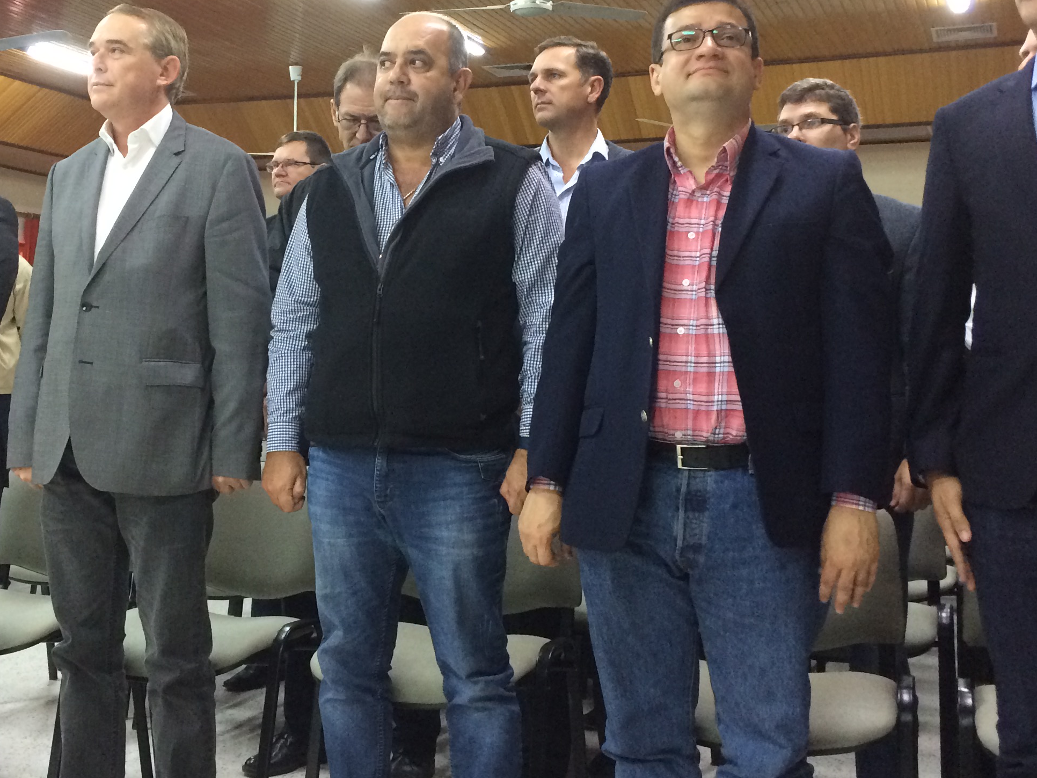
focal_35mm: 49
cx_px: 379
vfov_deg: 29.5
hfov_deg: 38.6
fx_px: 1468
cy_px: 285
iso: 320
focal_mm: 4.15
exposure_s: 1/33
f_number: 2.2
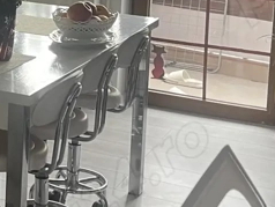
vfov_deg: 13.6
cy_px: -60
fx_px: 835
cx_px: -52
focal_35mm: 105
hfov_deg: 17.8
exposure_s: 1/50
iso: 80
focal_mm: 5.1
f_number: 1.6
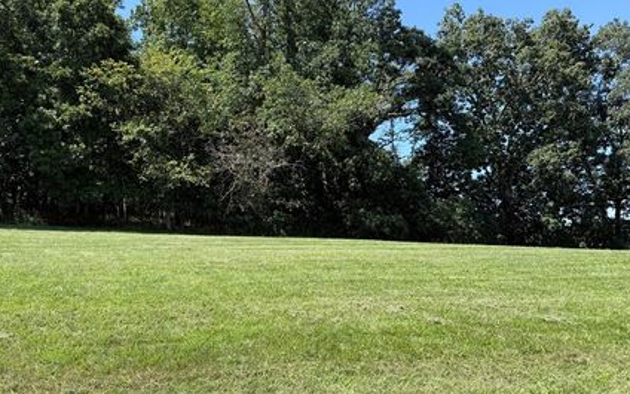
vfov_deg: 41.8
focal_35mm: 30
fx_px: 515
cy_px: 206
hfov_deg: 62.6
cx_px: 266
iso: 80
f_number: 1.78
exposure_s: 1/1812
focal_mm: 6.76
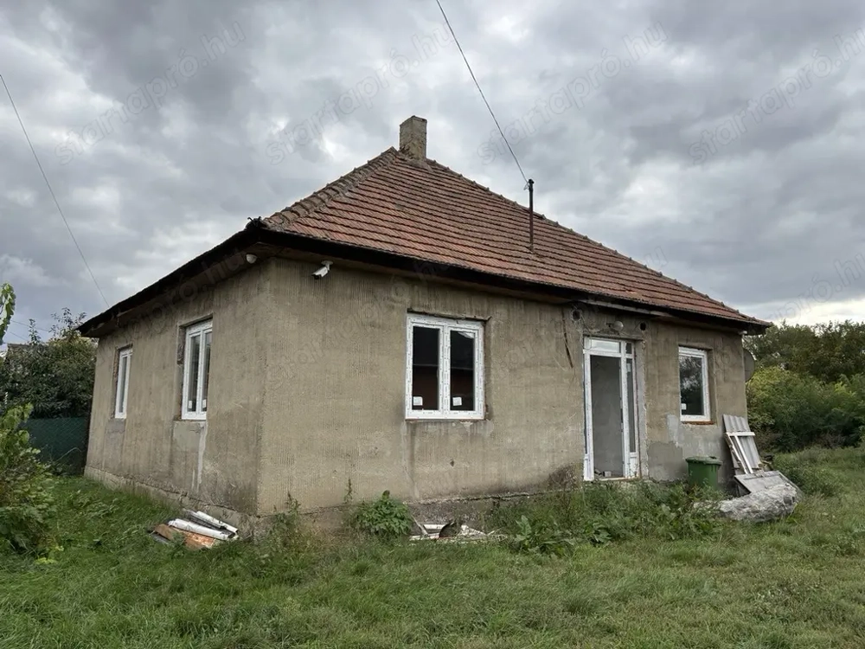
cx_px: 432
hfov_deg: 67.3
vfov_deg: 53.1
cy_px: 324
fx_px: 650
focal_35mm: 26
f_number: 1.6
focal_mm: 5.96
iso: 50
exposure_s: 1/2451
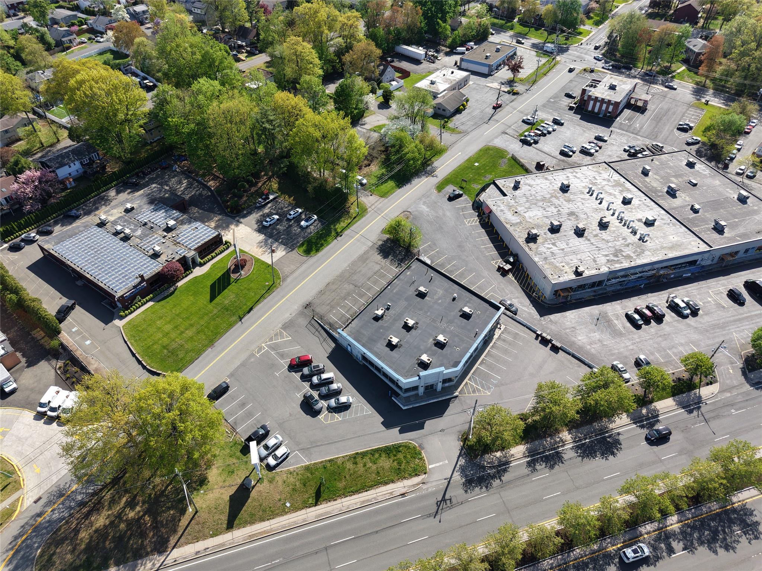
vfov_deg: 56.8
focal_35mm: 24
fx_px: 528
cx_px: 381
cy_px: 286
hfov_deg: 71.6
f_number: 1.8
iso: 140
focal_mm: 8.67
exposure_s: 1/2000
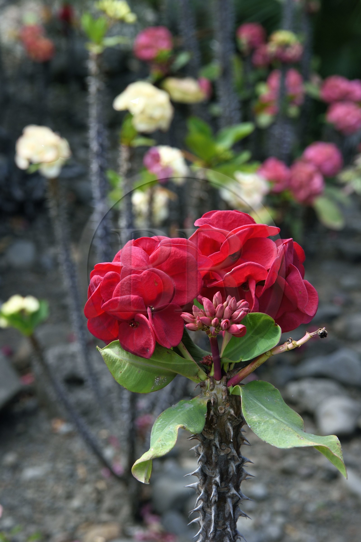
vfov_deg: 28.9
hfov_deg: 19.4
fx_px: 1054
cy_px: 271
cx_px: 180
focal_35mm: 70
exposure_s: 1/200
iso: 250
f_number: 11
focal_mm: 70
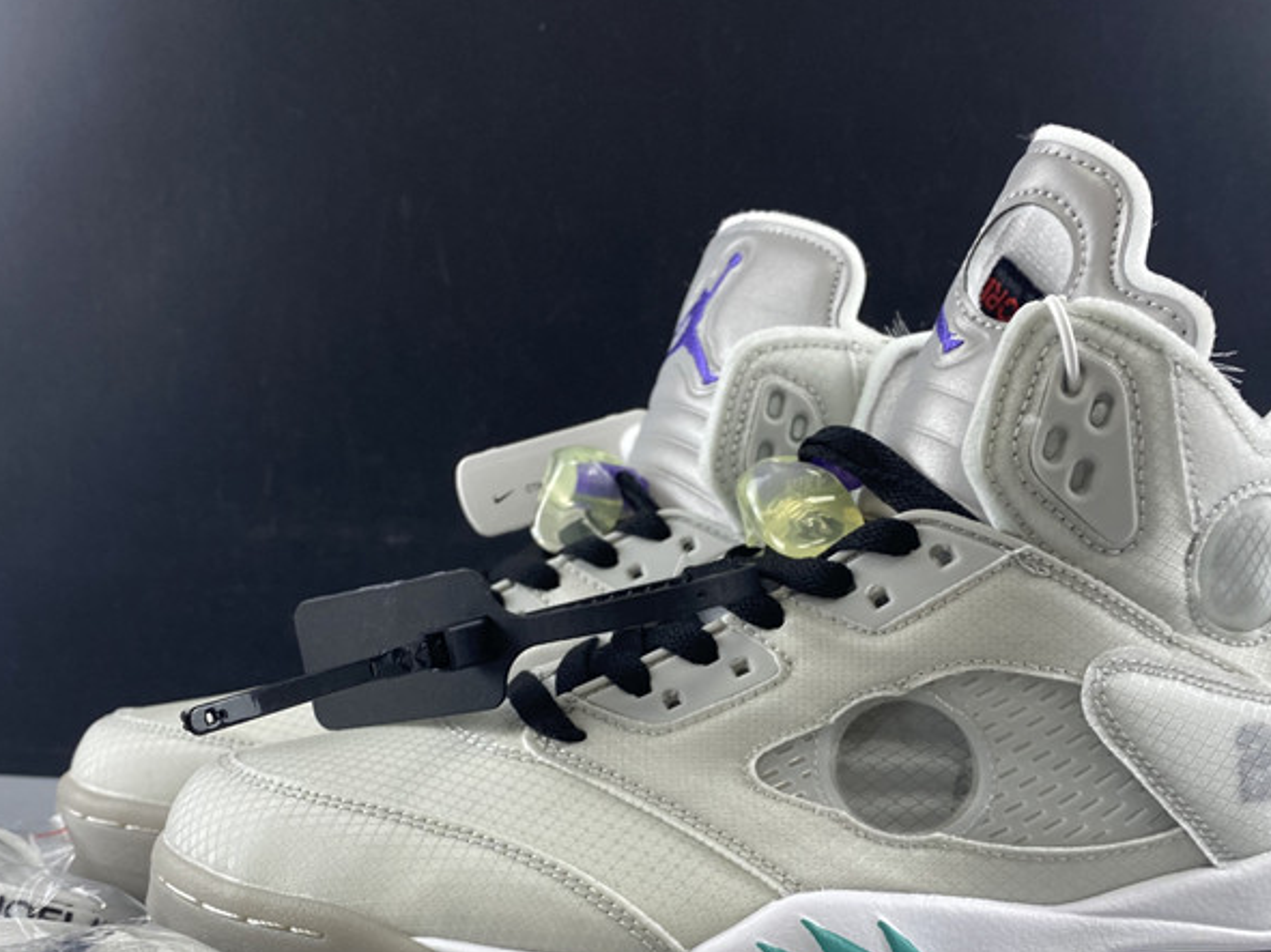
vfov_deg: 32.4
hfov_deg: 43.0
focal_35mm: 44
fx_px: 1615
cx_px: 649
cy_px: 688
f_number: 1.8
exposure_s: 1/100
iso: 50
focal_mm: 4.25
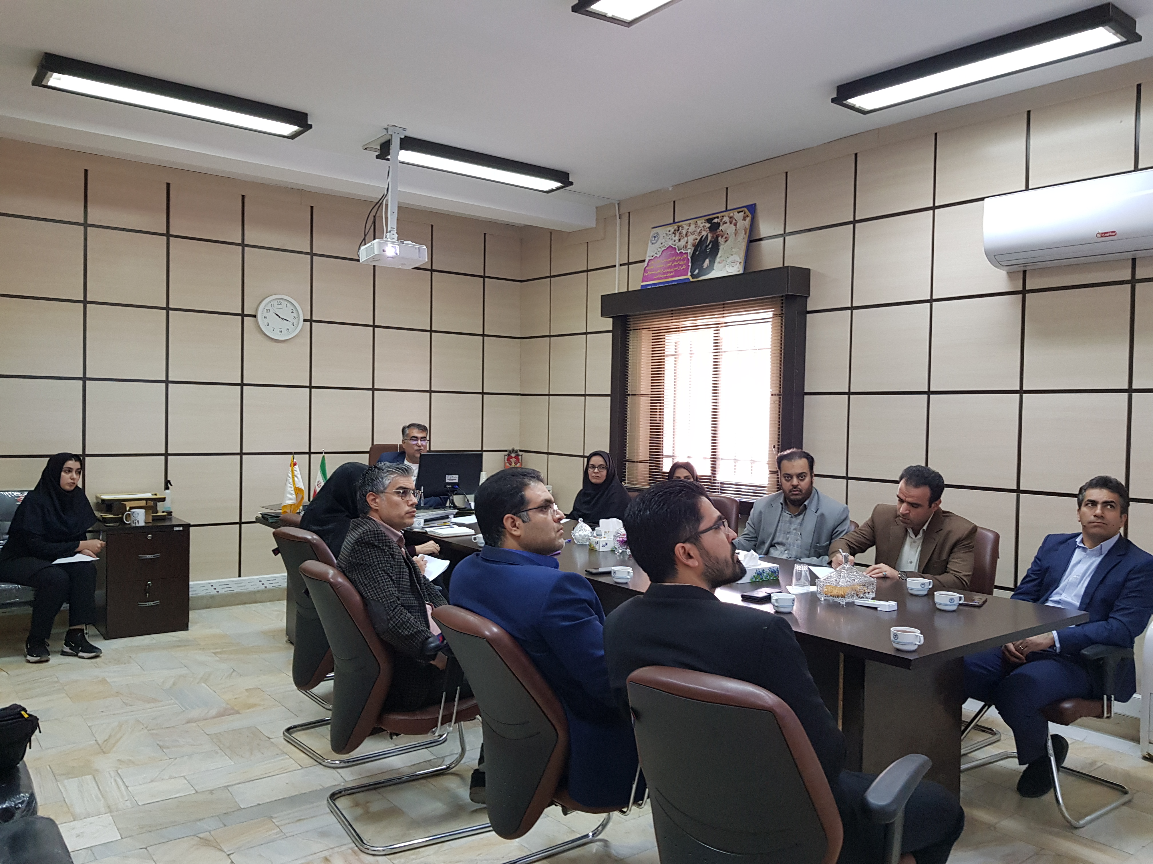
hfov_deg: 67.3
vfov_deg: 53.1
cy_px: 432
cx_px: 576
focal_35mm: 26
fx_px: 866
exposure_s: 1/33
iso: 160
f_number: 1.7
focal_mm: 4.3
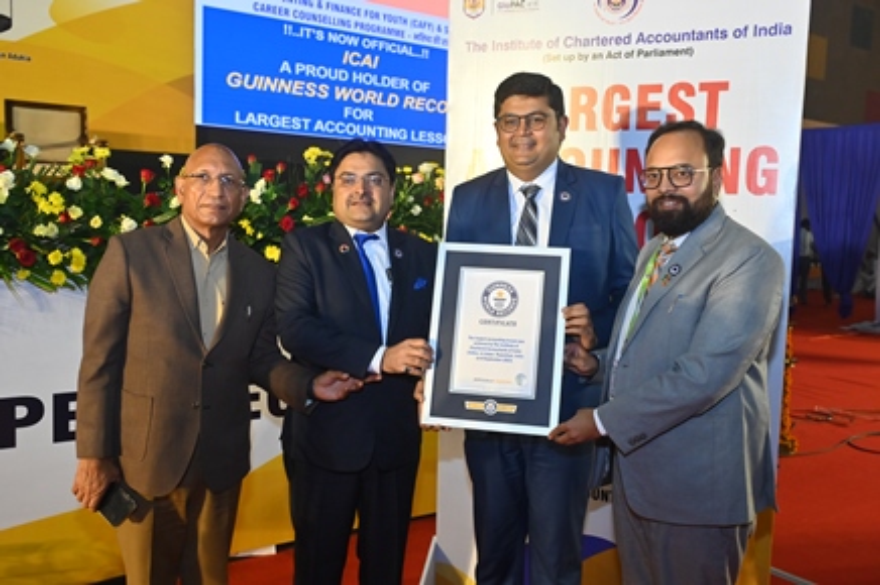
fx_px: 818
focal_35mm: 34
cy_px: 292
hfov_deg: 56.5
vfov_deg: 39.4
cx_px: 440
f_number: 5.6
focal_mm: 33.5
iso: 1600
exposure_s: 1/125
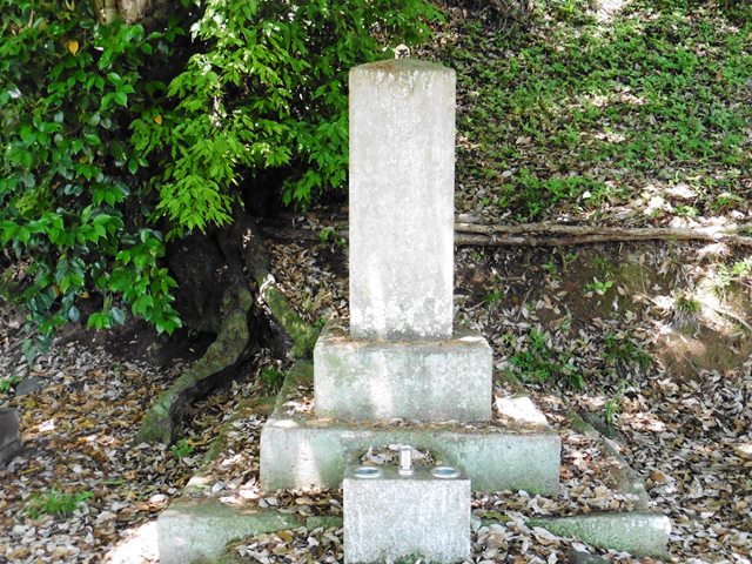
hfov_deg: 54.0
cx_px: 376
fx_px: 739
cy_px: 282
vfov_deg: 41.8
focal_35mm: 34
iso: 1000
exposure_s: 1/125
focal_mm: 6.1
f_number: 3.7
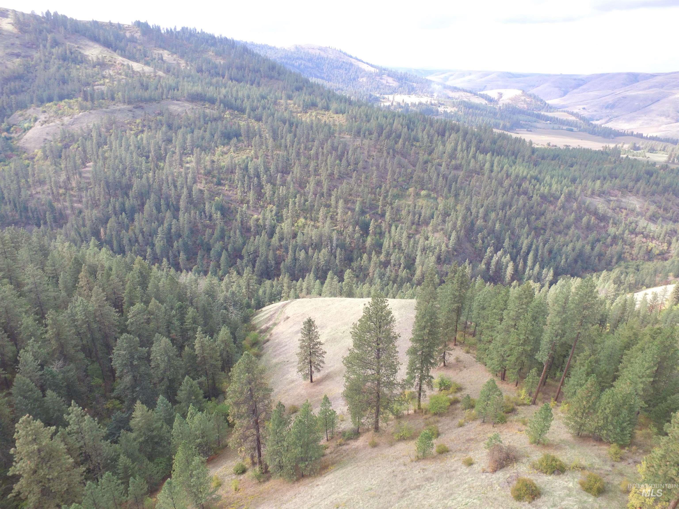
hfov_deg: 81.7
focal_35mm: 20
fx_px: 392
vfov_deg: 66.0
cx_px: 340
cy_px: 254
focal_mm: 3.61
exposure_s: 1/100
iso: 100
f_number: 2.8
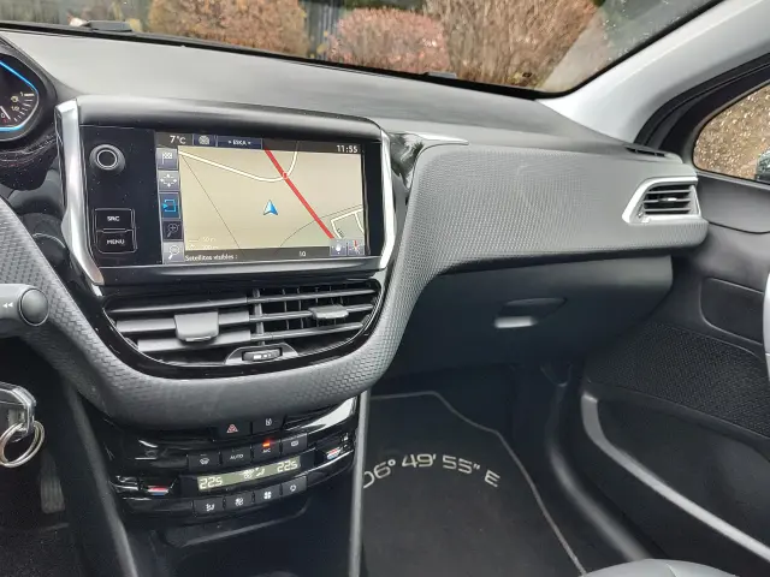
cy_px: 288
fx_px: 512
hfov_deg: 73.9
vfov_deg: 58.9
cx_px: 385
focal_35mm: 23
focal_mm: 5.56
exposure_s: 1/50
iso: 112
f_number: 1.8
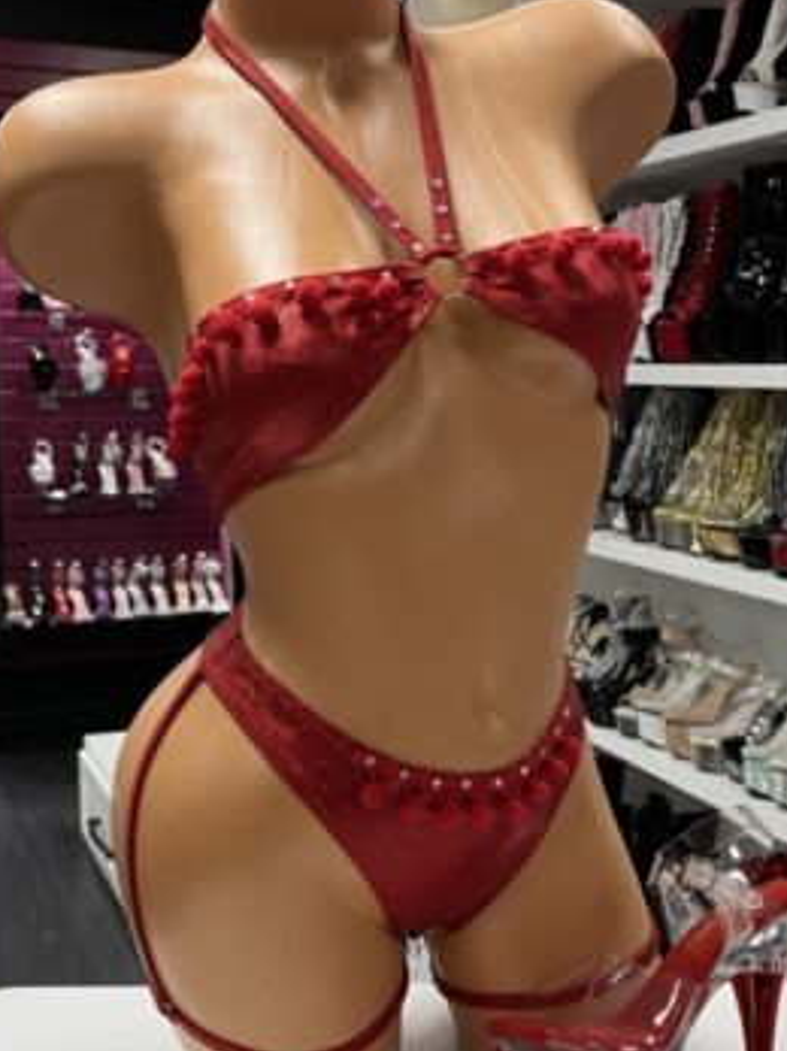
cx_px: 403
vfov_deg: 42.0
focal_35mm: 45
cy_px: 579
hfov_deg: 32.2
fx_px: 1365
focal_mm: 5.1
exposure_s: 1/60
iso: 125
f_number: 1.6
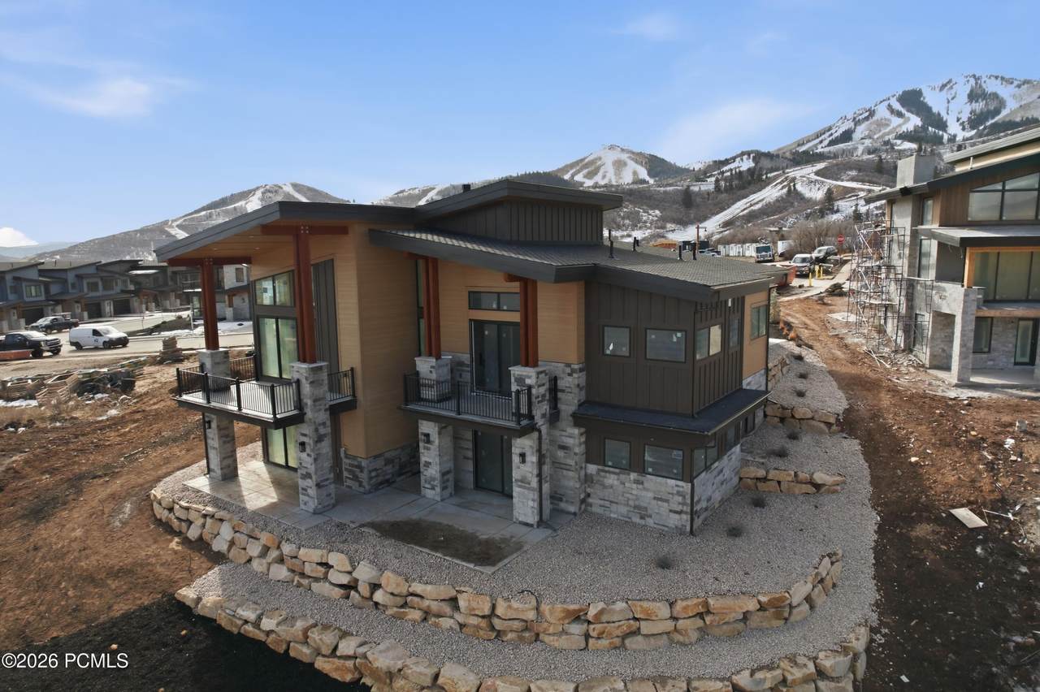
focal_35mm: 22
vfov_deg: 57.2
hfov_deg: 78.6
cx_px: 520
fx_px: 635
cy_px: 346
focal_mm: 8.4
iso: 150
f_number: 2.8
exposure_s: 1/400
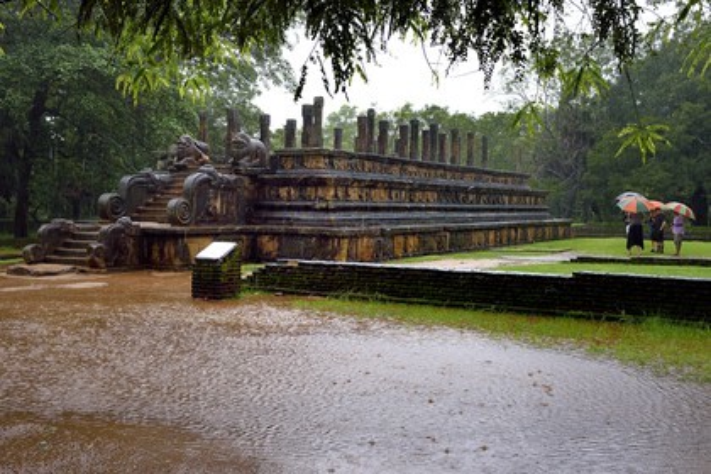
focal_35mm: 38
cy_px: 237
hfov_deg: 50.7
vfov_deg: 35.1
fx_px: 750
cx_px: 356
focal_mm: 38
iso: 1600
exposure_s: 1/60
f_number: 13
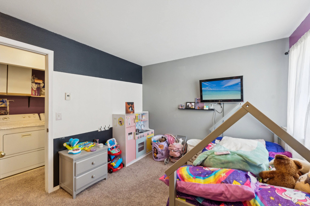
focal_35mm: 15
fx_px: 129
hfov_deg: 100.4
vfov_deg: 77.3
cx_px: 155
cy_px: 103
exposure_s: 1/2.5
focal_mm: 10
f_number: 9
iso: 250
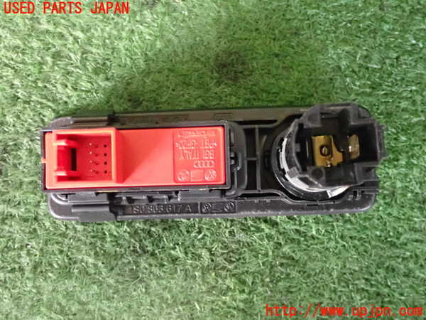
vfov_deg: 30.9
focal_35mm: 47
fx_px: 578
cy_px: 160
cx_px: 213
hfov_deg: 40.4
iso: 3200
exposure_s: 1/60
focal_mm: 8.4
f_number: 3.1
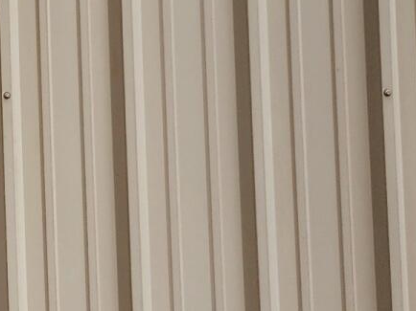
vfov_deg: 9.3
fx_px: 1910
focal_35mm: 159
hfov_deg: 10.5
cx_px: -613
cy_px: 28
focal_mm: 6.4
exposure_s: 1/430
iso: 12
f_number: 1.8
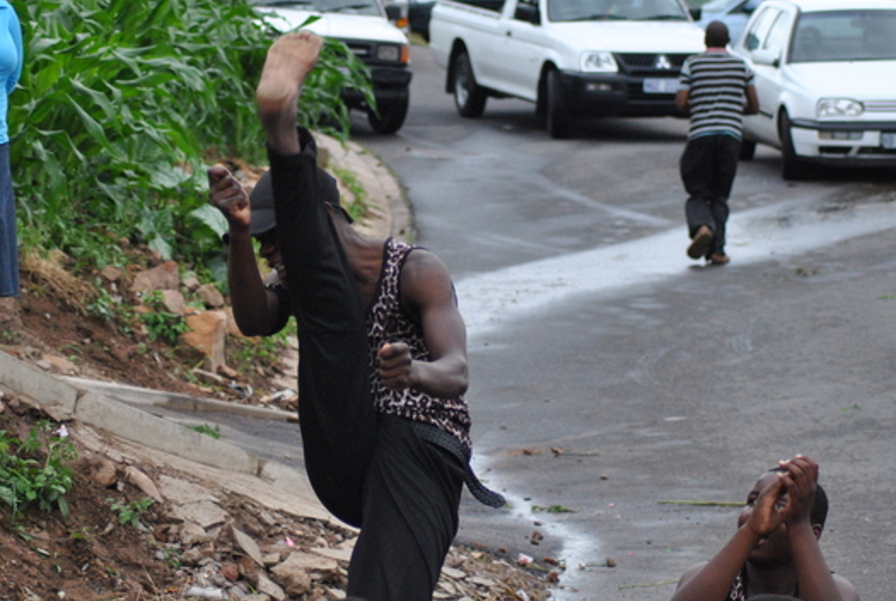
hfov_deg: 12.8
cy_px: 281
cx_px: 418
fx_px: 3989
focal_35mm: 160
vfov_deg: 8.6
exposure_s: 1/500
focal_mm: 70
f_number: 4
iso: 640
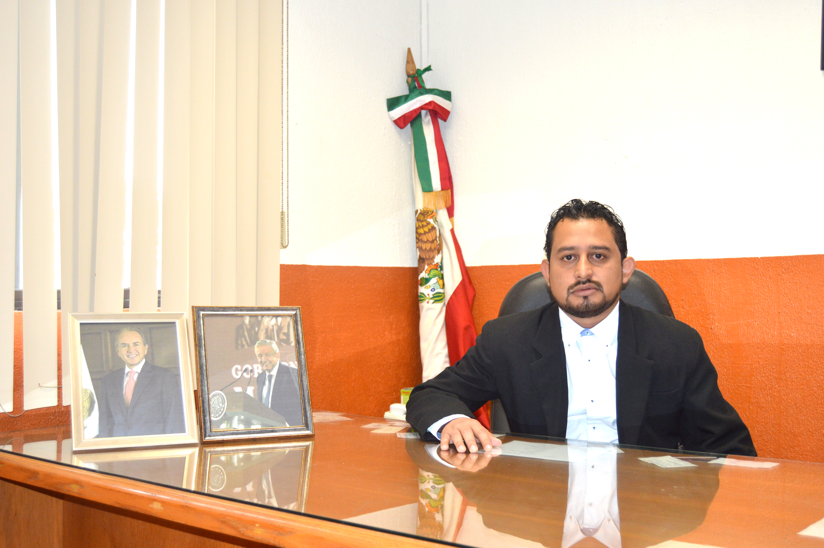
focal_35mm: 39
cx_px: 412
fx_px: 892
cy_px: 274
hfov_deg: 49.6
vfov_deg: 34.1
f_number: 4
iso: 720
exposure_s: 1/60
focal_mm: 26
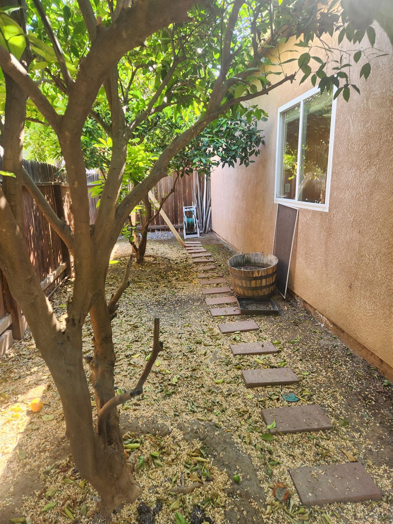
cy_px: 262
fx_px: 348
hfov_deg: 58.9
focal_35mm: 23
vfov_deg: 73.9
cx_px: 196
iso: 50
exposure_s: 1/120
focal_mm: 5.4
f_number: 1.8
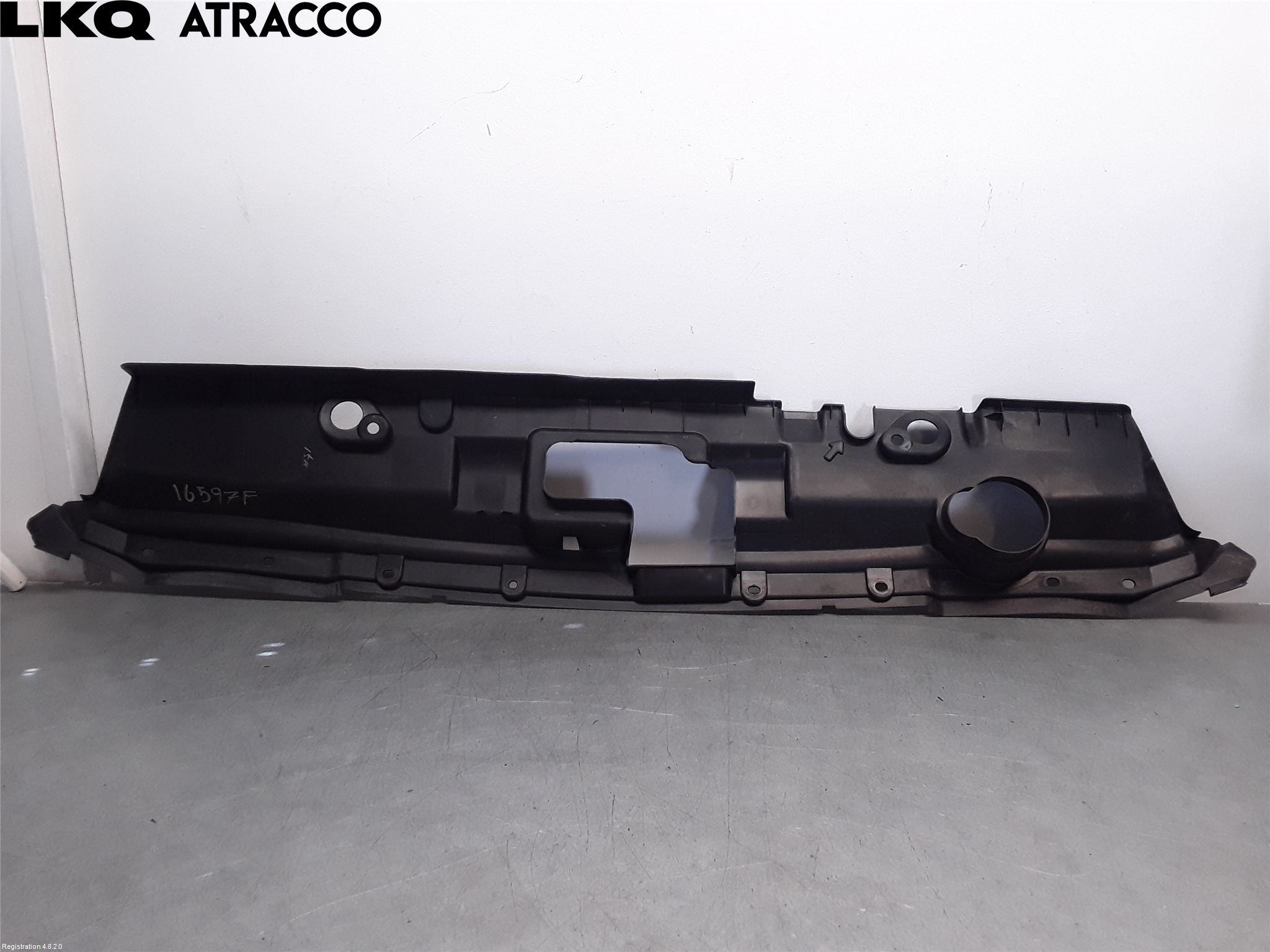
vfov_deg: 49.7
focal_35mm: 28
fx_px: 1027
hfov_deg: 63.4
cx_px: 635
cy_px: 476
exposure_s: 1/175
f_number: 1.9
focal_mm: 2.91
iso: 100
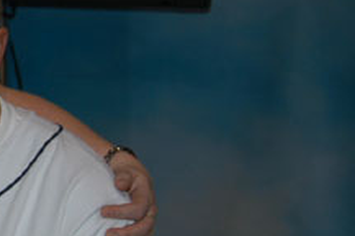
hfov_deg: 11.1
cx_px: -178
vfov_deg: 7.7
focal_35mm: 178
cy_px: 74
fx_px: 1753
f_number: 5
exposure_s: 1/60
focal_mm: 38
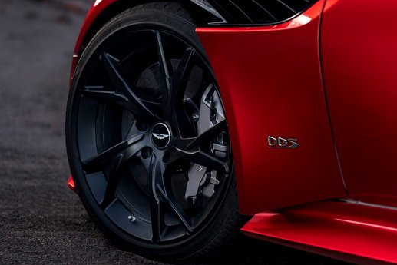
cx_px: 205
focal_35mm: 116
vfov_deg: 11.8
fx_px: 1280
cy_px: 122
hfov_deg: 17.6
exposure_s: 1/80
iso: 100
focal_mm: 100
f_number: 2.8
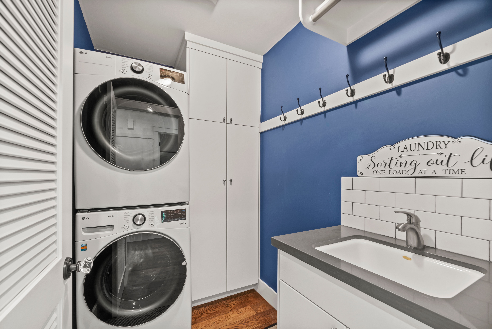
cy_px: 164
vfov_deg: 81.3
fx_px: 191
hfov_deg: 104.2
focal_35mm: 14
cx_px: 246
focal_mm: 14
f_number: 11
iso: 400
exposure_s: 1.6
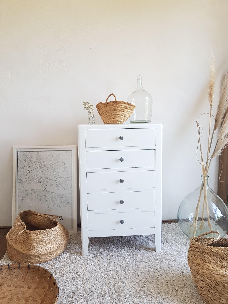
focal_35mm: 26
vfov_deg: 67.3
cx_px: 114
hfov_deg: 53.1
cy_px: 152
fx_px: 228
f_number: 1.7
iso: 80
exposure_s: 1/50
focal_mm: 4.2
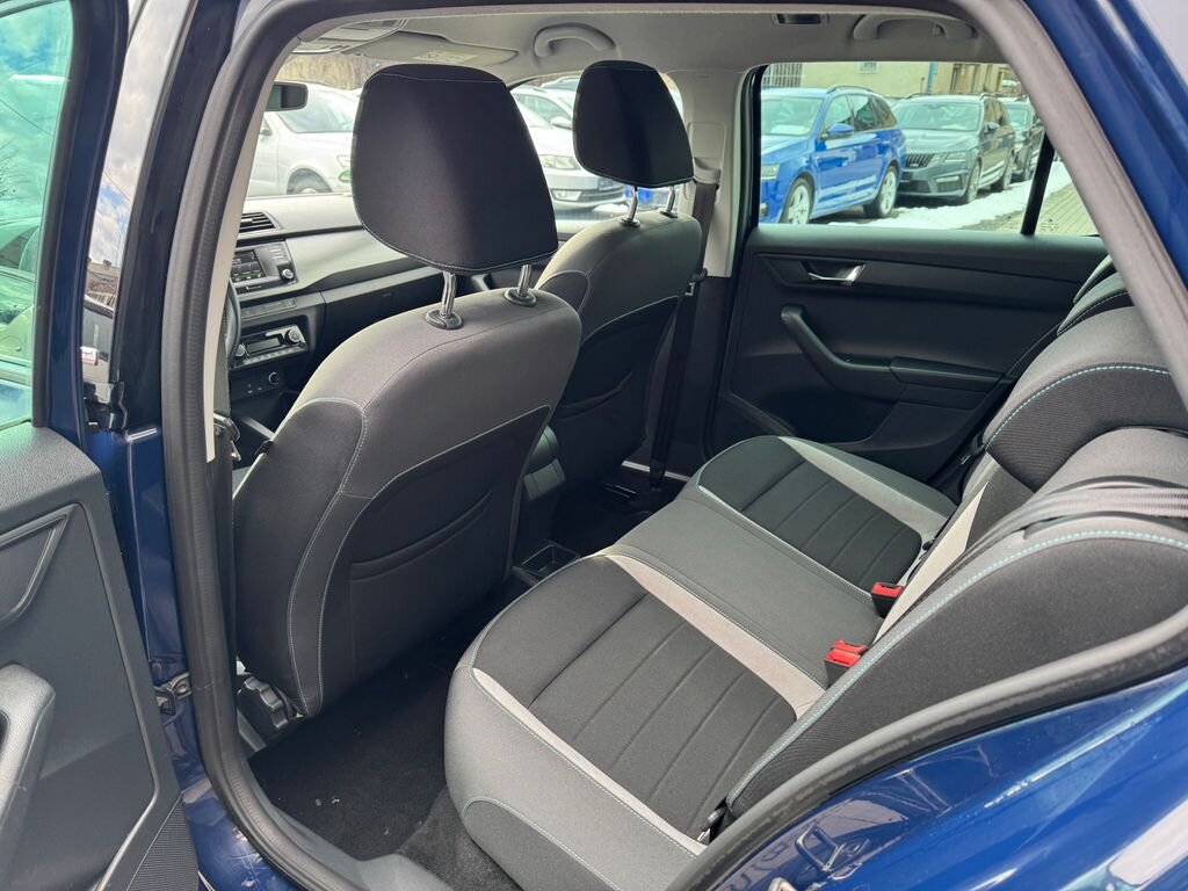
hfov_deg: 71.6
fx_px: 824
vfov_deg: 56.8
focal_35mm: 24
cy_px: 446
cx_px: 594
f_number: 1.78
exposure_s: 1/121
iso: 125
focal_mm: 6.76
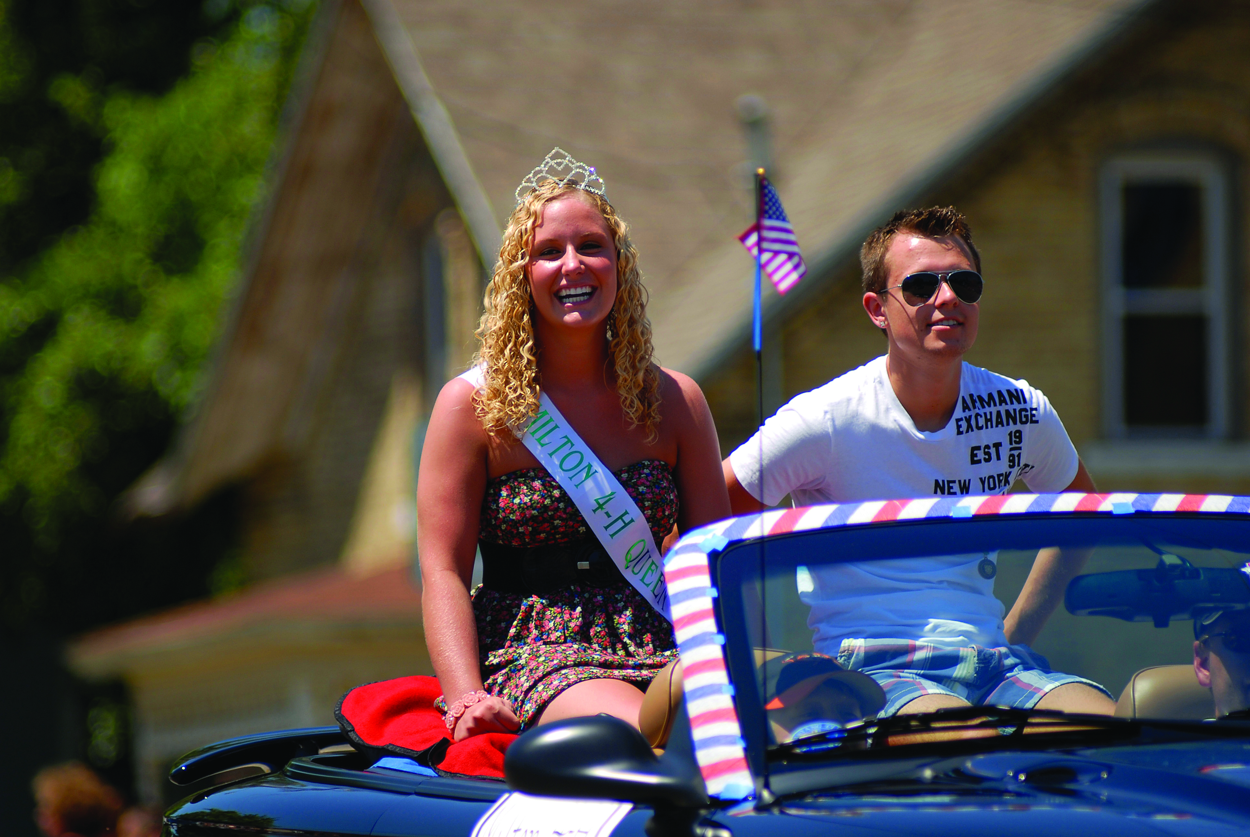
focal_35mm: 315
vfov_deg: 4.4
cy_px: 418
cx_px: 625
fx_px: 10951
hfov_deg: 6.5
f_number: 2.8
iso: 100
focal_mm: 210
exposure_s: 1/1250
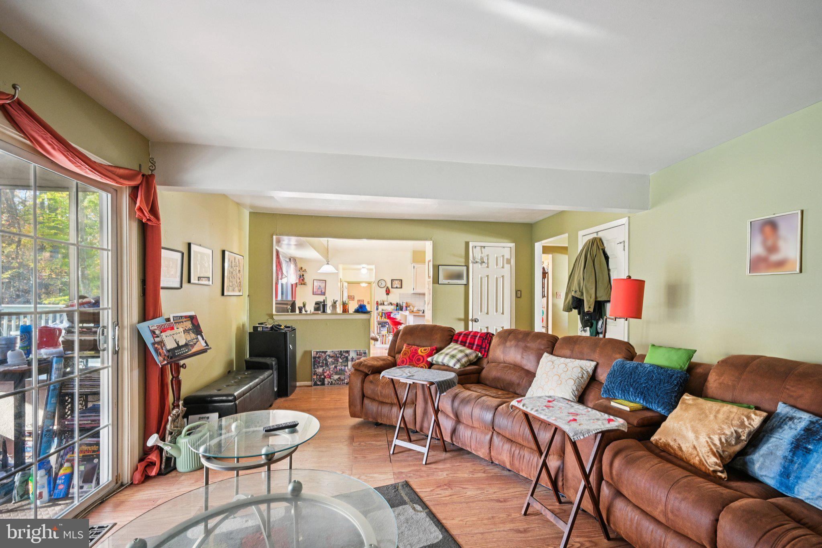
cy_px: 274
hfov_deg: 96.7
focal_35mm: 16
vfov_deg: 73.7
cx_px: 411
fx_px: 365
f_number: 8
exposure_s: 1/13
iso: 800
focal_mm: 16
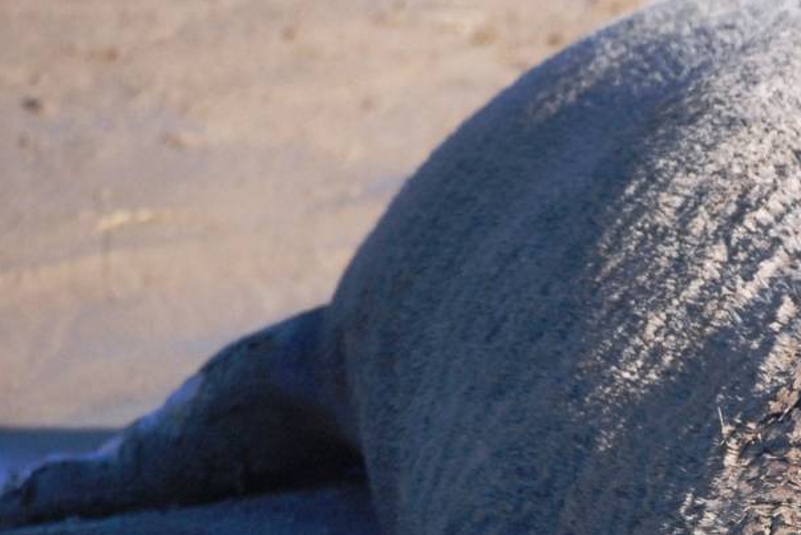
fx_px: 21286
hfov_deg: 2.2
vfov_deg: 1.4
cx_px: 952
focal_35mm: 956
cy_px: 436
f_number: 5.3
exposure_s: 1/1600
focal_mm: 240
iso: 1000
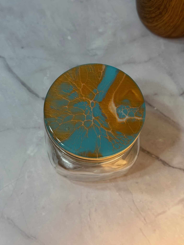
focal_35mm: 48
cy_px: 122
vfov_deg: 39.7
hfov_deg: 30.3
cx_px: 92
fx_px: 340
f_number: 1.78
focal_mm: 6.76
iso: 100
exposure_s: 1/60
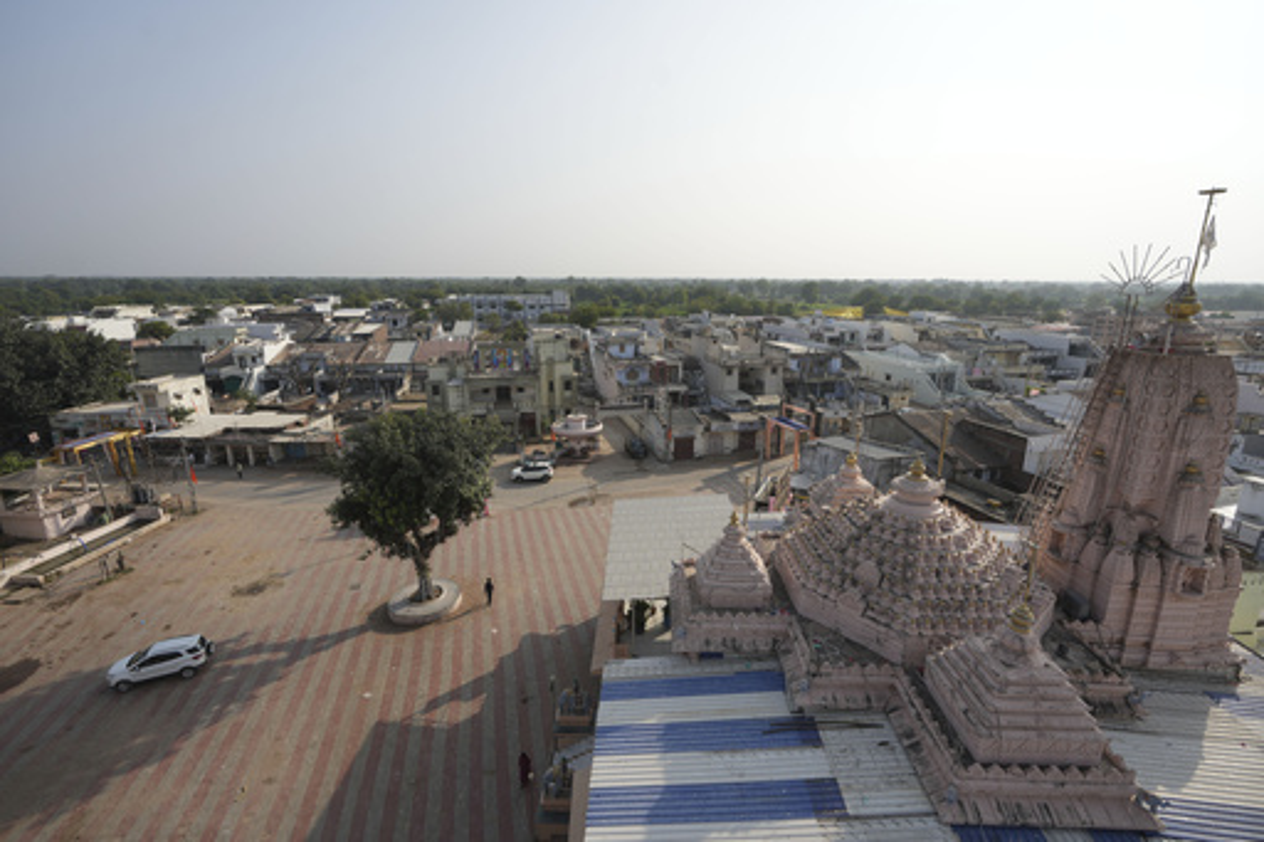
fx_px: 562
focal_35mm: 16
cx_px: 632
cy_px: 421
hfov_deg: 96.8
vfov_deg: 73.7
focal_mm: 16
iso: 100
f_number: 5.6
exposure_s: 1/500
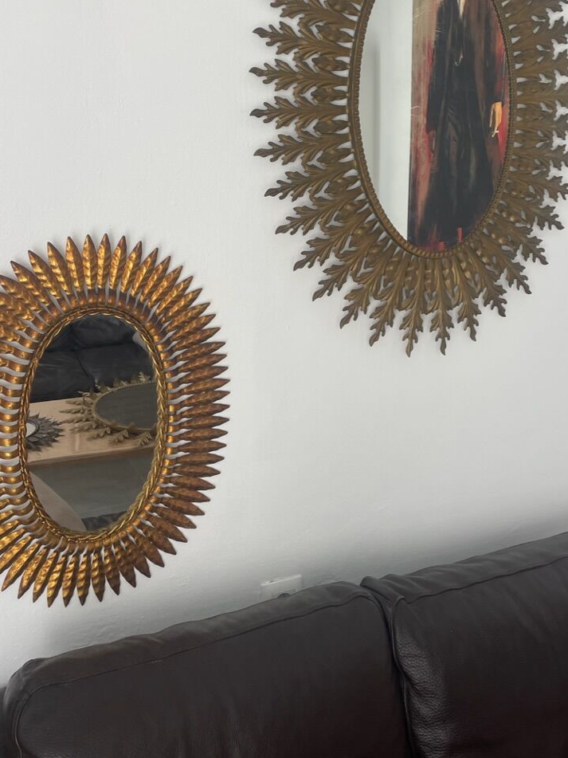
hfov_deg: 40.7
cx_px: 278
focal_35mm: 35
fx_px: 766
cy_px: 262
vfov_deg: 51.8
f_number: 1.6
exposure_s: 1/121
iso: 50
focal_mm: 4.2
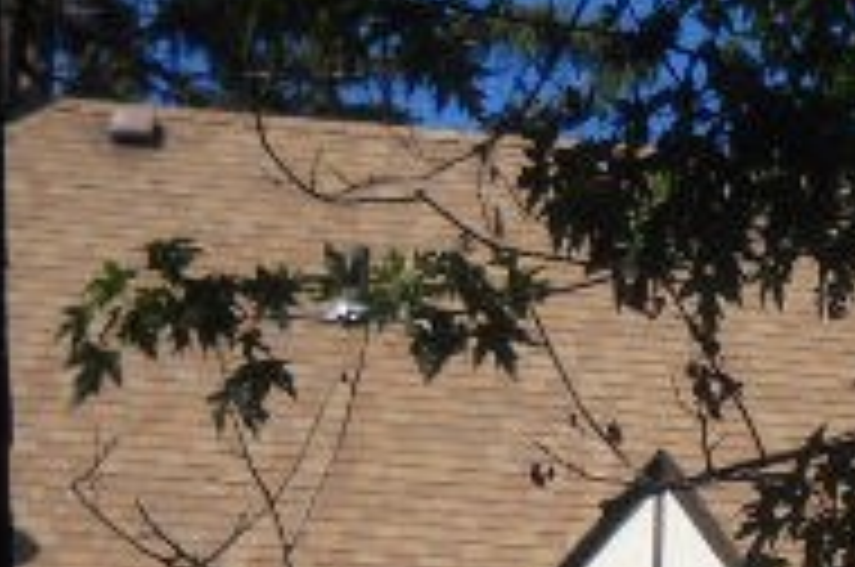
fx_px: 3414
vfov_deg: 9.1
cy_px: 999
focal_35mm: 144
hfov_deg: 14.0
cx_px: 945
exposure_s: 1/296
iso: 64
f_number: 5.5
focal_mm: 6.72
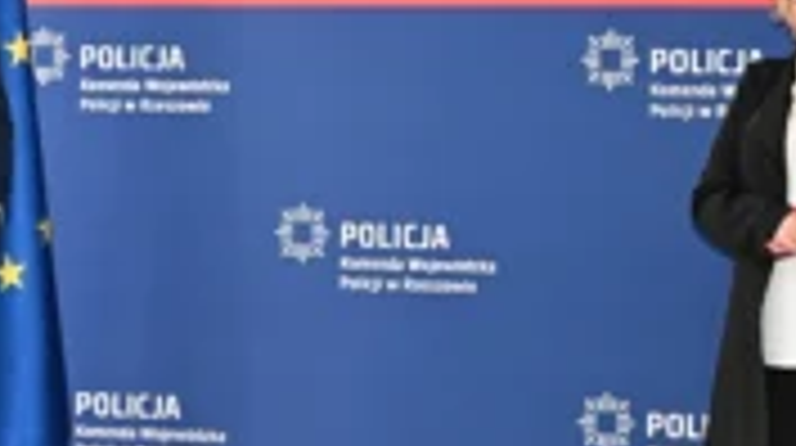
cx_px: 427
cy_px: 311
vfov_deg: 5.1
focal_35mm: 235
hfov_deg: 9.2
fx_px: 4953
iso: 1600
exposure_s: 1/100
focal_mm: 88
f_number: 6.3
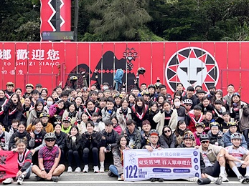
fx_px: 360
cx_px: 106
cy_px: 82
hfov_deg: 38.1
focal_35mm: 50
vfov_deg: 29.1
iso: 50
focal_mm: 5.1
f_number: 1.6
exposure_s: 1/696
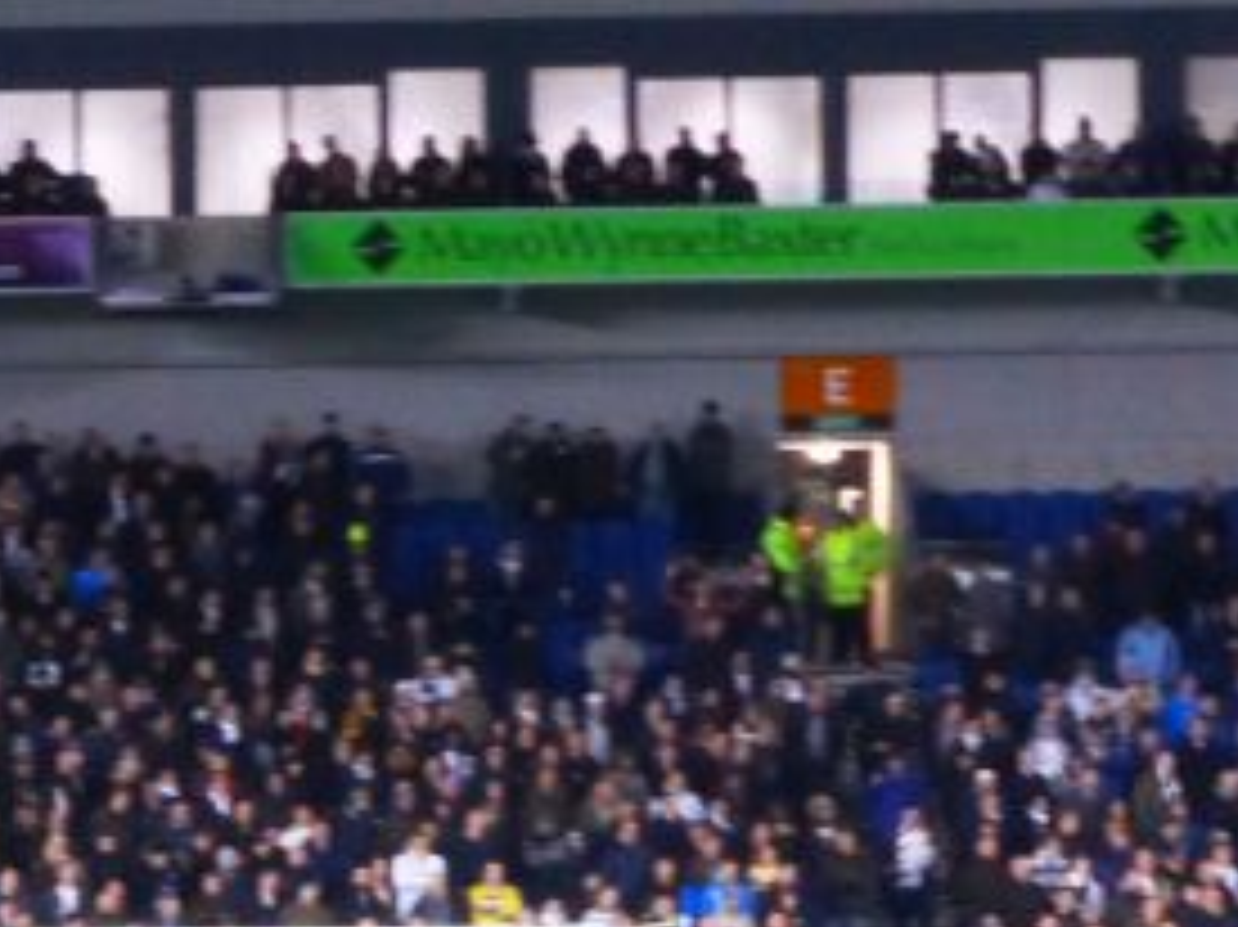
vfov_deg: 4.0
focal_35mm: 371
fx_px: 13263
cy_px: 868
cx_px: -594
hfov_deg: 5.3
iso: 400
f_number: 5.2
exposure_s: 1/6
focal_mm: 15.1
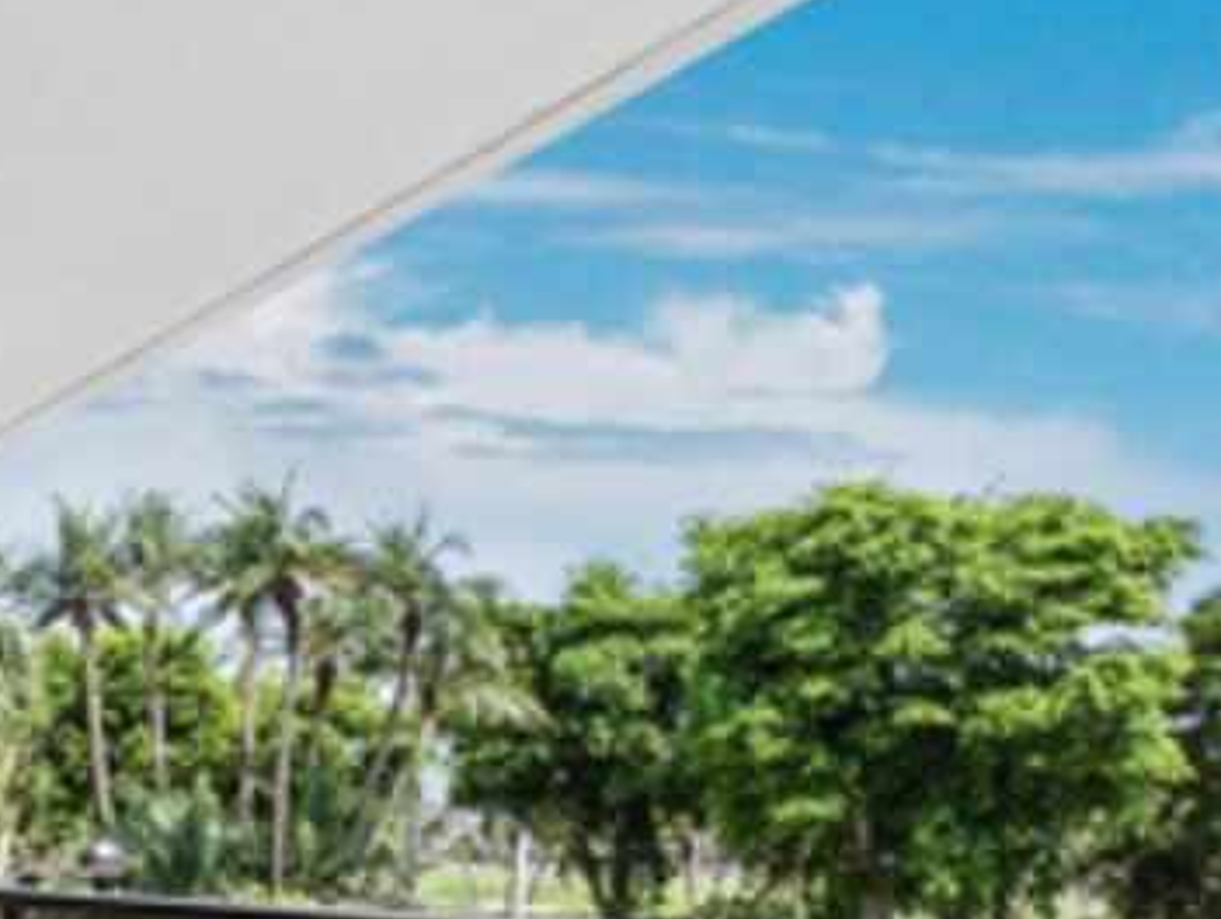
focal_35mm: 51
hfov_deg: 30.7
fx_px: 1801
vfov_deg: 27.6
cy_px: 825
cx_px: -303
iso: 400
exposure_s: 1/40
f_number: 11
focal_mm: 7
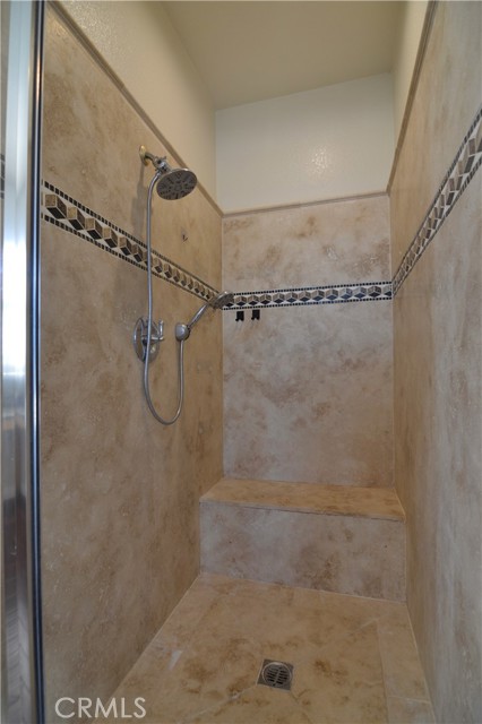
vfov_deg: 95.0
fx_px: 332
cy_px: 362
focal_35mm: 16
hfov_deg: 72.0
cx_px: 241
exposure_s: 1/60
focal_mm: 11
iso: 400
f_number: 4
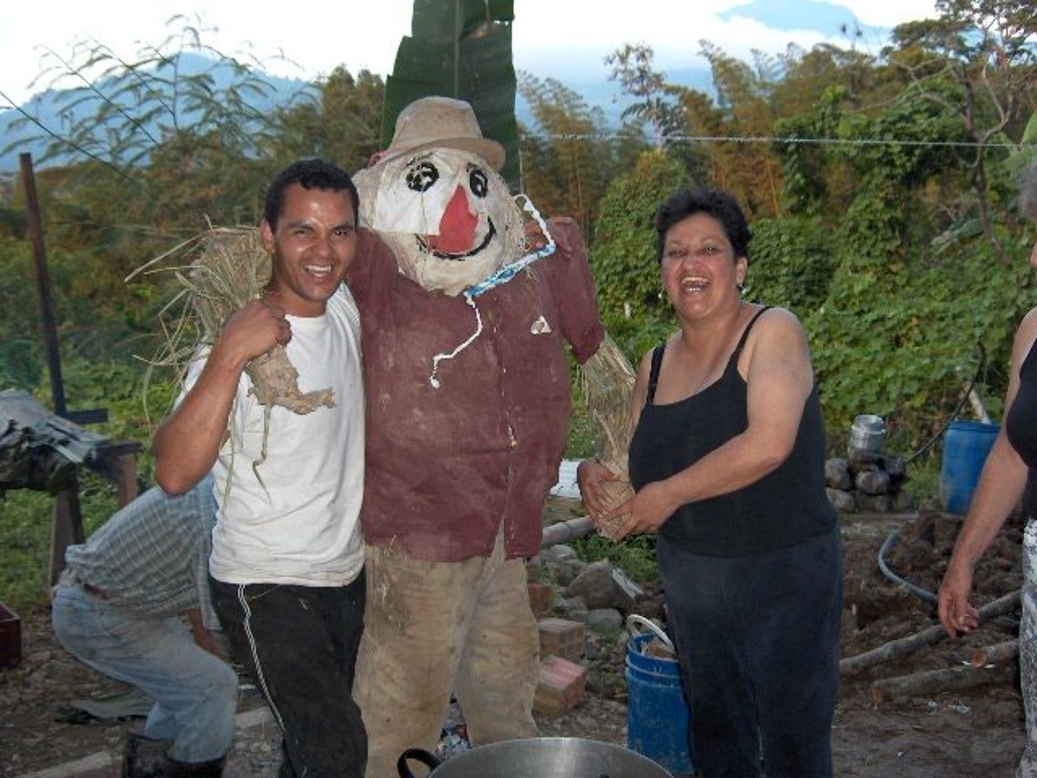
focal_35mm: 39
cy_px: 389
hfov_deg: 47.9
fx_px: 1168
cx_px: 518
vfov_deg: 36.8
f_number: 2.8
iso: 100
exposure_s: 1/60
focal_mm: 8
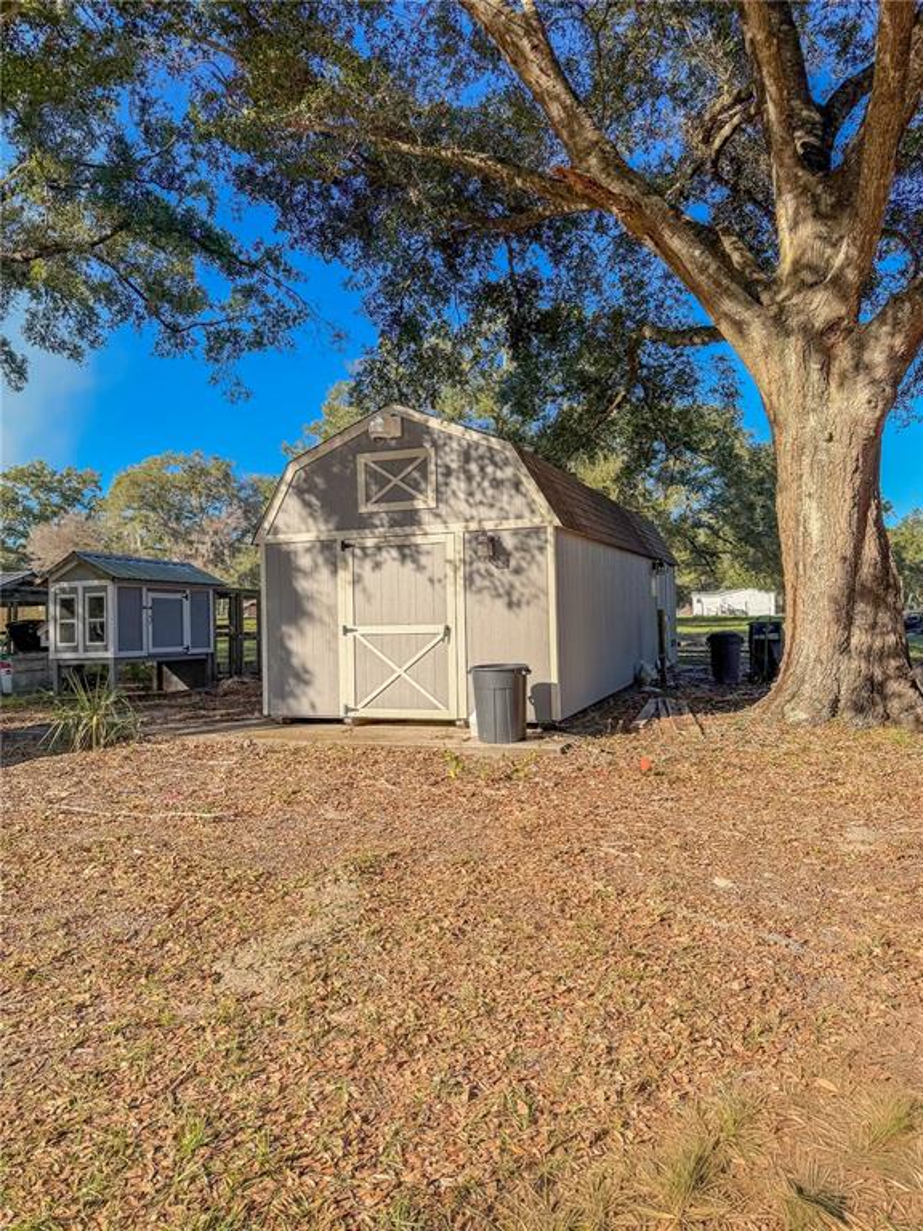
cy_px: 616
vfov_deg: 71.6
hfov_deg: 56.8
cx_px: 462
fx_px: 853
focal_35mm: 24
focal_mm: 6.76
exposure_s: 1/2370
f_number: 1.78
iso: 80
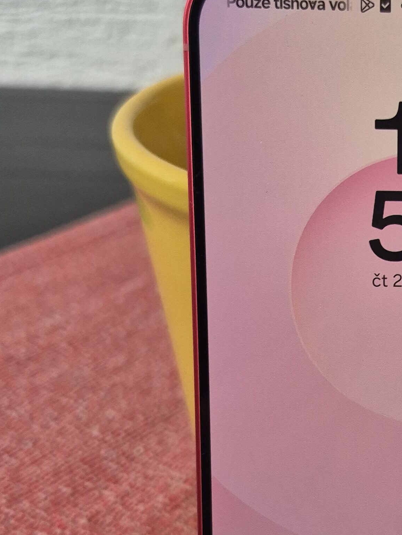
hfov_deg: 23.1
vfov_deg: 32.0
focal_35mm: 60
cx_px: 434
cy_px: 337
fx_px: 929
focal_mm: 5.4
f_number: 1.8
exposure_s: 1/60
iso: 80
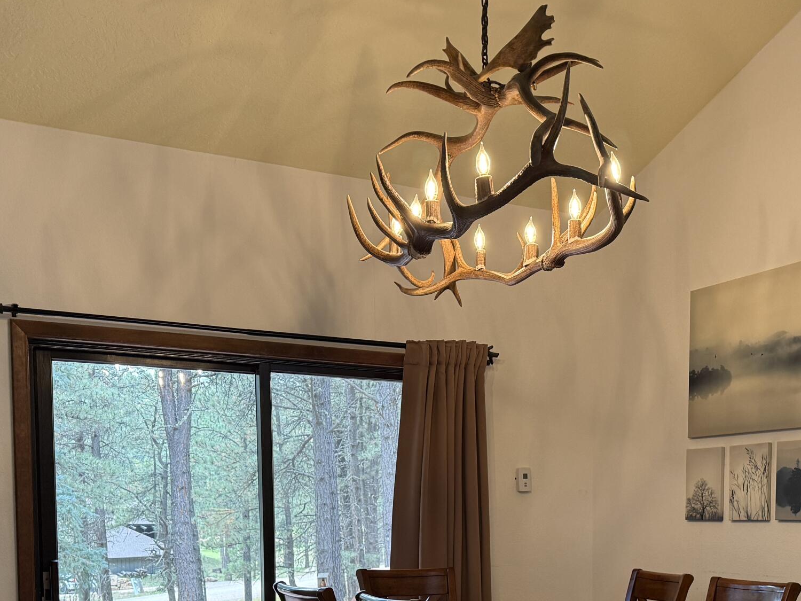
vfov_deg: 28.7
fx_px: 1111
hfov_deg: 39.1
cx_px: 544
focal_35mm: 48
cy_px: 578
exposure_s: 1/120
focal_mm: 6.76
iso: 160
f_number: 1.78
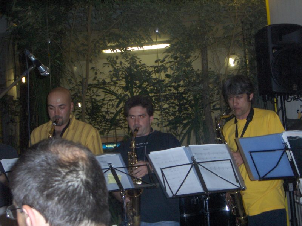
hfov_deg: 28.6
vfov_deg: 21.6
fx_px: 593
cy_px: 113
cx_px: 151
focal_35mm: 68
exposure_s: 1/90
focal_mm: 11.2
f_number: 3.5
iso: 199
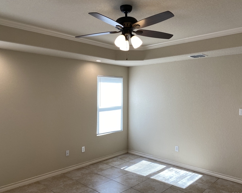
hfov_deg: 62.1
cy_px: 97
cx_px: 132
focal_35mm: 28
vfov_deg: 51.5
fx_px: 201
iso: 40
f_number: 1.8
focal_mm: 4.25
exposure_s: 1/120
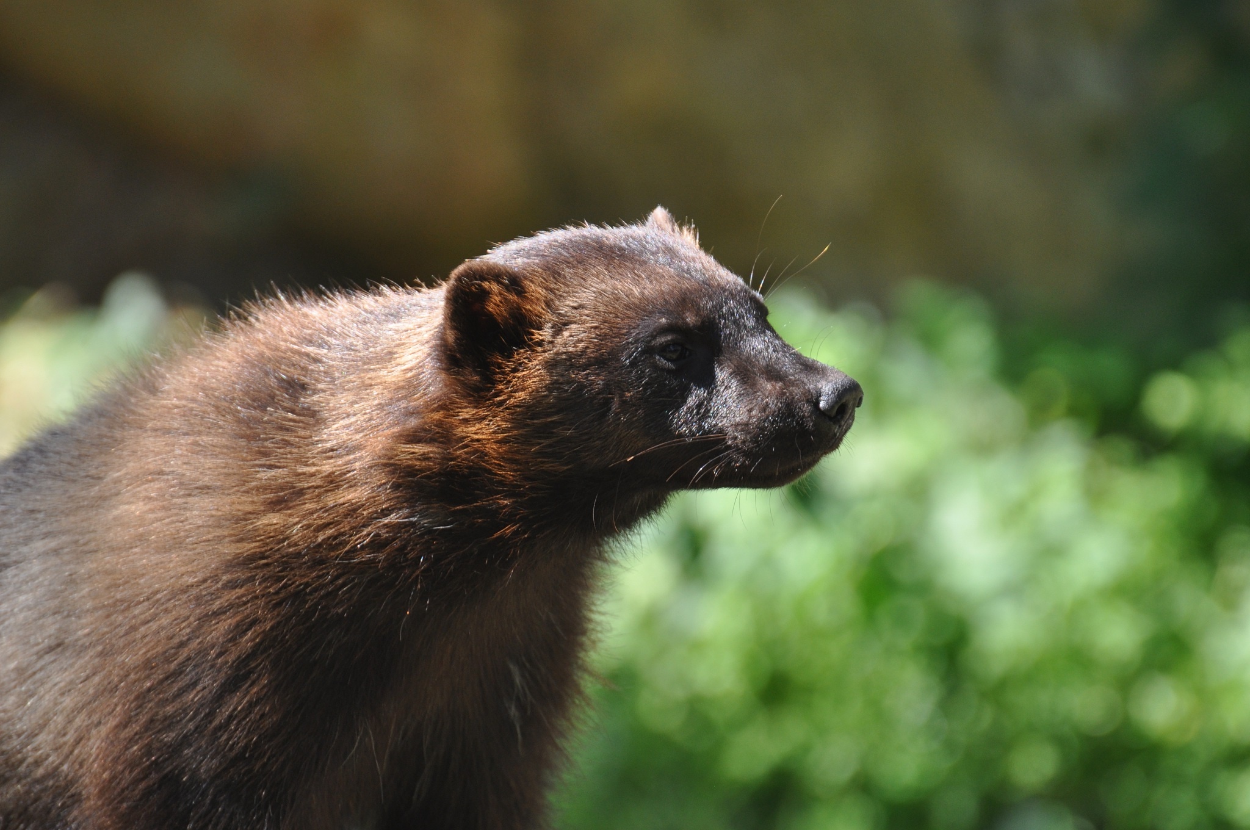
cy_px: 415
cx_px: 625
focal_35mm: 450
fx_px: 15605
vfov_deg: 3.0
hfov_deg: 4.6
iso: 400
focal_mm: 300
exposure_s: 1/320
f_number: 5.6
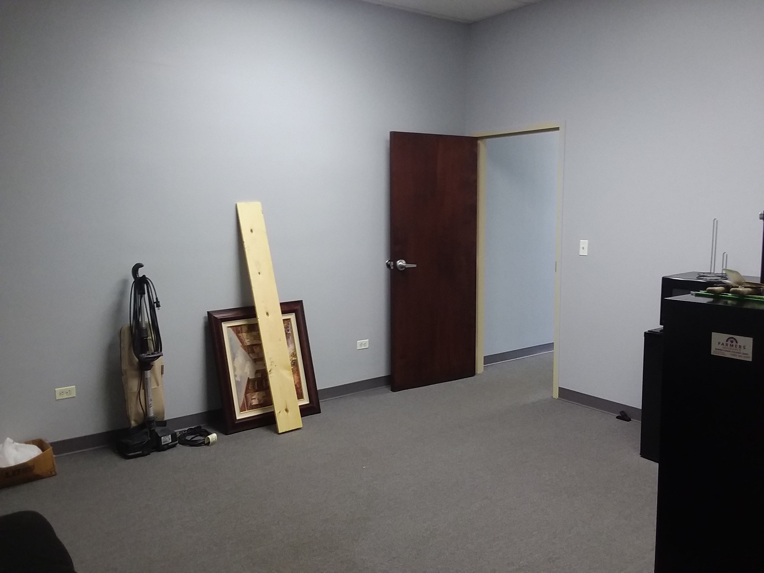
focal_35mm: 29
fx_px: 640
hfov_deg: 61.7
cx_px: 382
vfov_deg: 48.2
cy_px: 286
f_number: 1.9
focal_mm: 2.47
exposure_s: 1/30
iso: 80
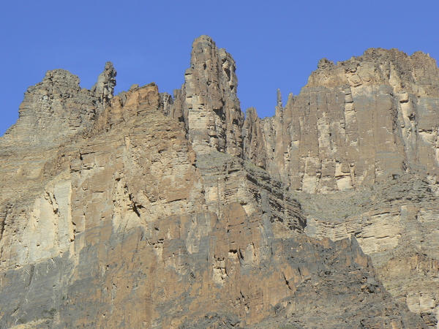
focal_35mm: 151
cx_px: 220
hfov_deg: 13.1
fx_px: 1915
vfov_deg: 9.8
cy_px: 164
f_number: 7.1
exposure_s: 1/400
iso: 80
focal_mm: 25.1
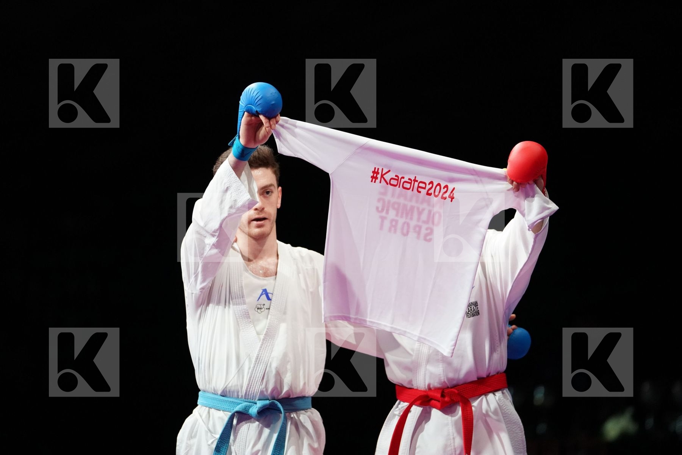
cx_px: 341
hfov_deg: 10.5
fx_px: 3694
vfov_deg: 7.0
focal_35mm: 195
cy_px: 228
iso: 4000
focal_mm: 195
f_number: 2.8
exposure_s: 1/1000
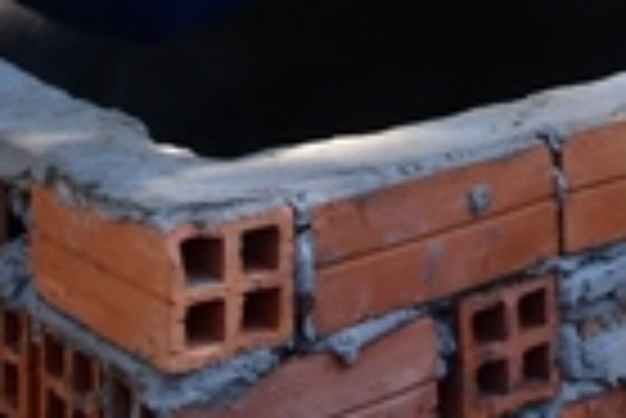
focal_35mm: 112
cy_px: -454
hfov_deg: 17.3
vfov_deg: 11.0
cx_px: 788
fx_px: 1950
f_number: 13
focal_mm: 24
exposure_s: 1/100
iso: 640
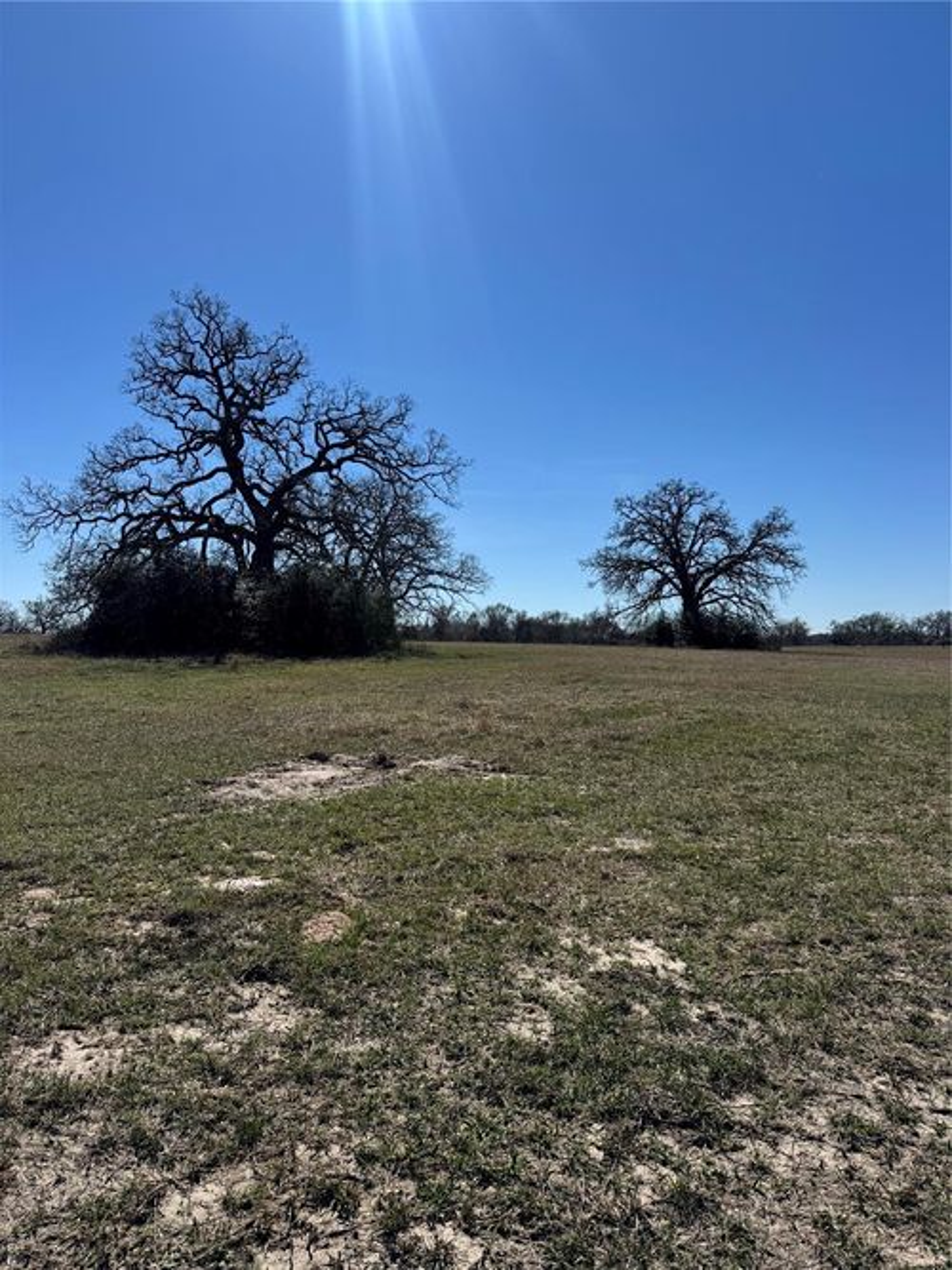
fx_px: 880
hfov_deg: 56.8
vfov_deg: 71.6
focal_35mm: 24
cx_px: 476
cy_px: 635
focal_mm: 6.76
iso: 80
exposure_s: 1/7937
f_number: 1.78
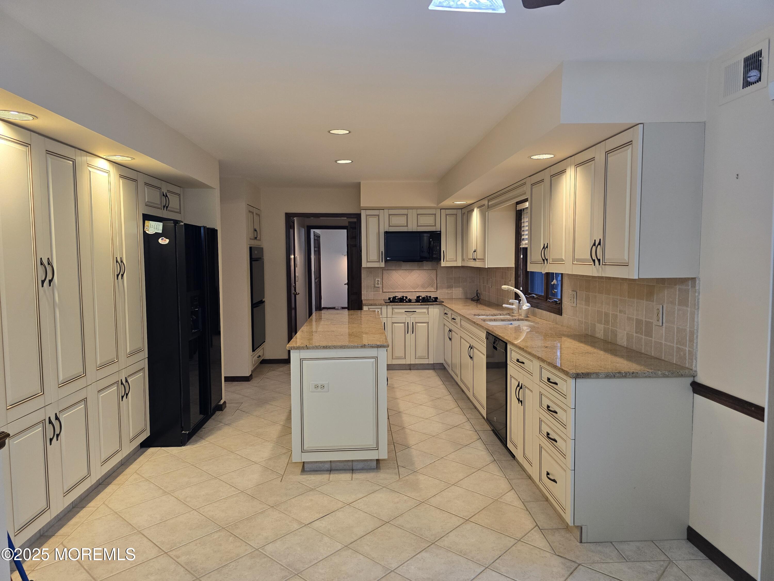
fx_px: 514
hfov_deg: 73.9
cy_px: 290
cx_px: 387
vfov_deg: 58.9
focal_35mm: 23
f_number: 1.7
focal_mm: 6.3
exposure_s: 1/120
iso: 250
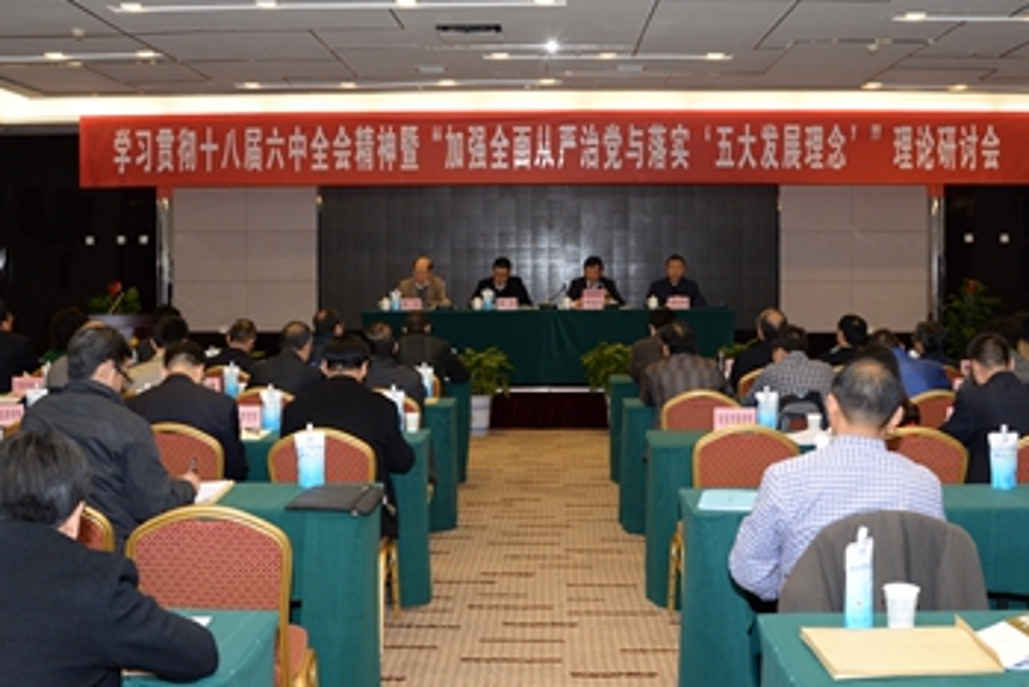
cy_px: 398
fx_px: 944
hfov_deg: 57.1
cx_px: 551
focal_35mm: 33
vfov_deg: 39.9
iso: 1600
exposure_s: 1/60
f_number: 7.1
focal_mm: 24
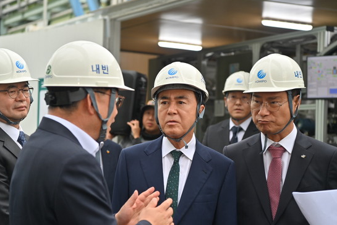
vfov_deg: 17.7
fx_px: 721
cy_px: 121
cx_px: 170
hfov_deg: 26.3
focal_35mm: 77
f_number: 4
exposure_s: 1/200
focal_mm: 70
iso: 200
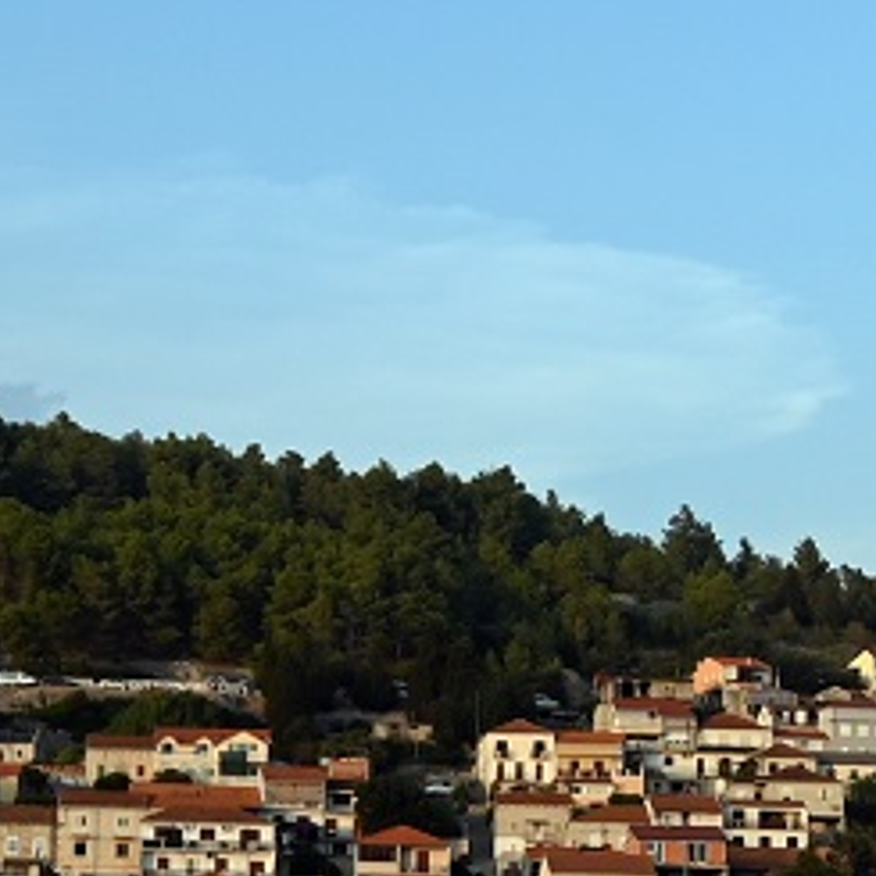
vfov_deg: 17.5
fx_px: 2834
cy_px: 676
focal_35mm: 99
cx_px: 307
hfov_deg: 17.5
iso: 125
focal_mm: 15
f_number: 5.6
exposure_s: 1/250
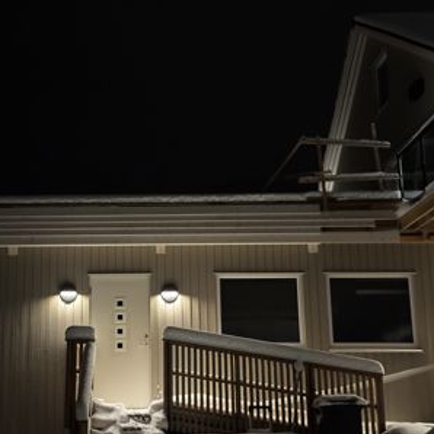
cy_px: 217
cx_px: 146
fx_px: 809
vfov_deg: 30.0
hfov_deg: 29.8
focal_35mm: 57
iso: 800
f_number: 1.78
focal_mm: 6.76
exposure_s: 1/20
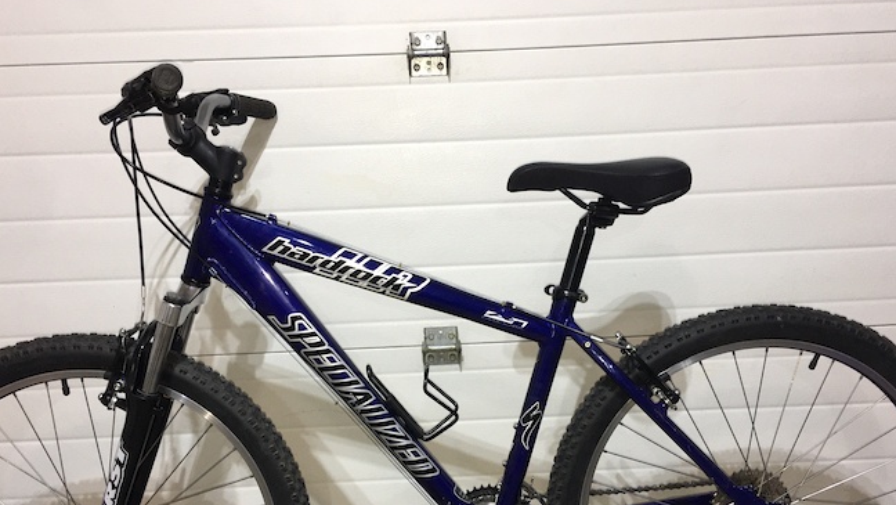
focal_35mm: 39
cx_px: 442
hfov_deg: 51.6
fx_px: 927
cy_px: 345
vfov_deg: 30.2
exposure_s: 1/30
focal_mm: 4.15
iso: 64
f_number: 2.2
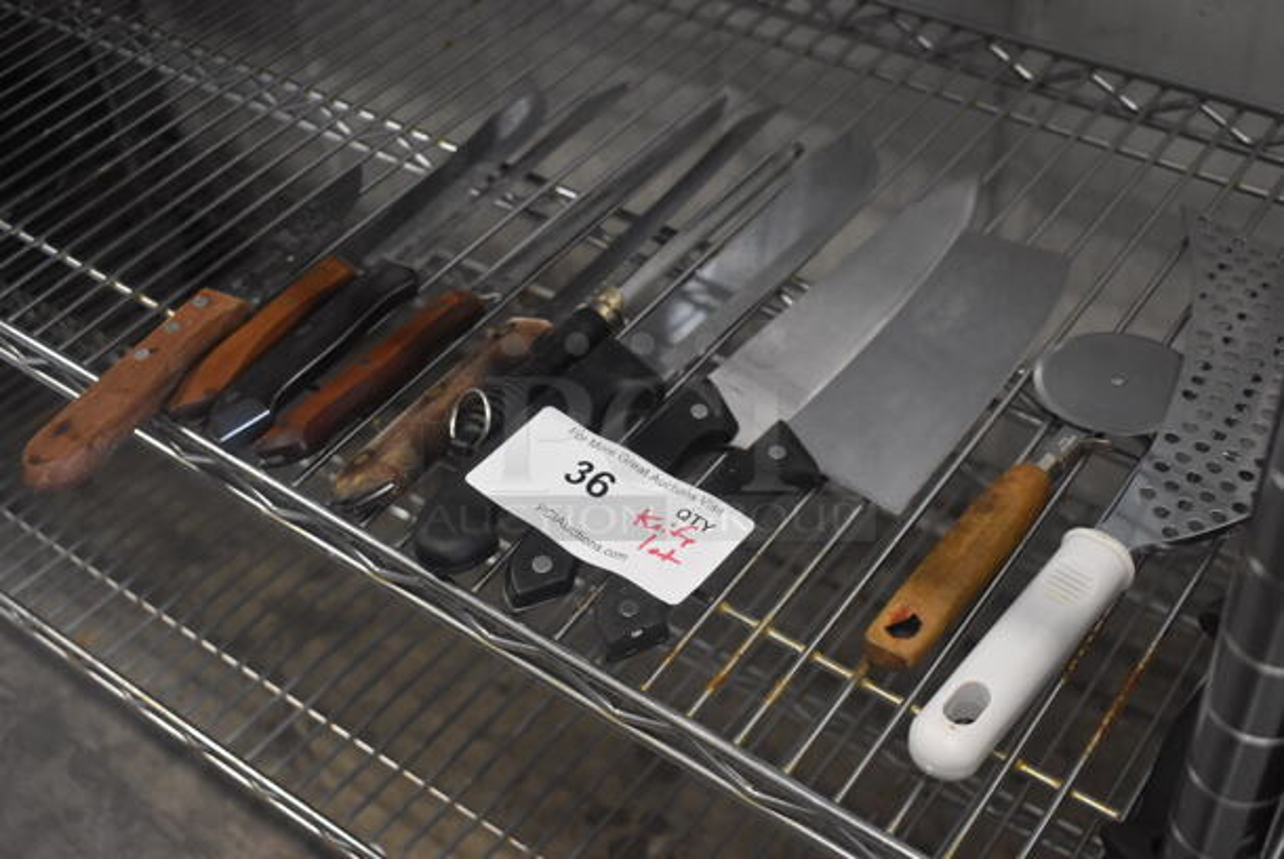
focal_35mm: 40
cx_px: 642
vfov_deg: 33.1
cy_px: 430
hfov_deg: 47.9
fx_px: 1446
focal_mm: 27
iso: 2200
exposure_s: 1/125
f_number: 4
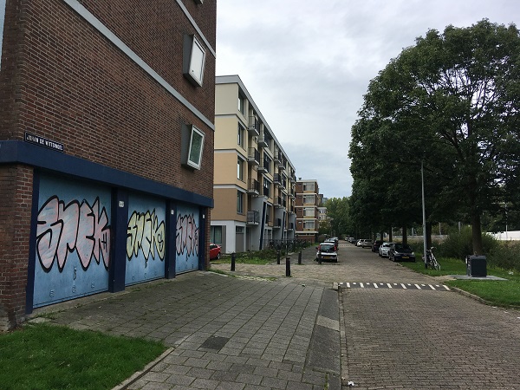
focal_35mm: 29
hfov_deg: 61.7
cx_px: 260
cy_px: 195
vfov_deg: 48.2
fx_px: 436
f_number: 2.2
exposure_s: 1/974
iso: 25
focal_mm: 4.15
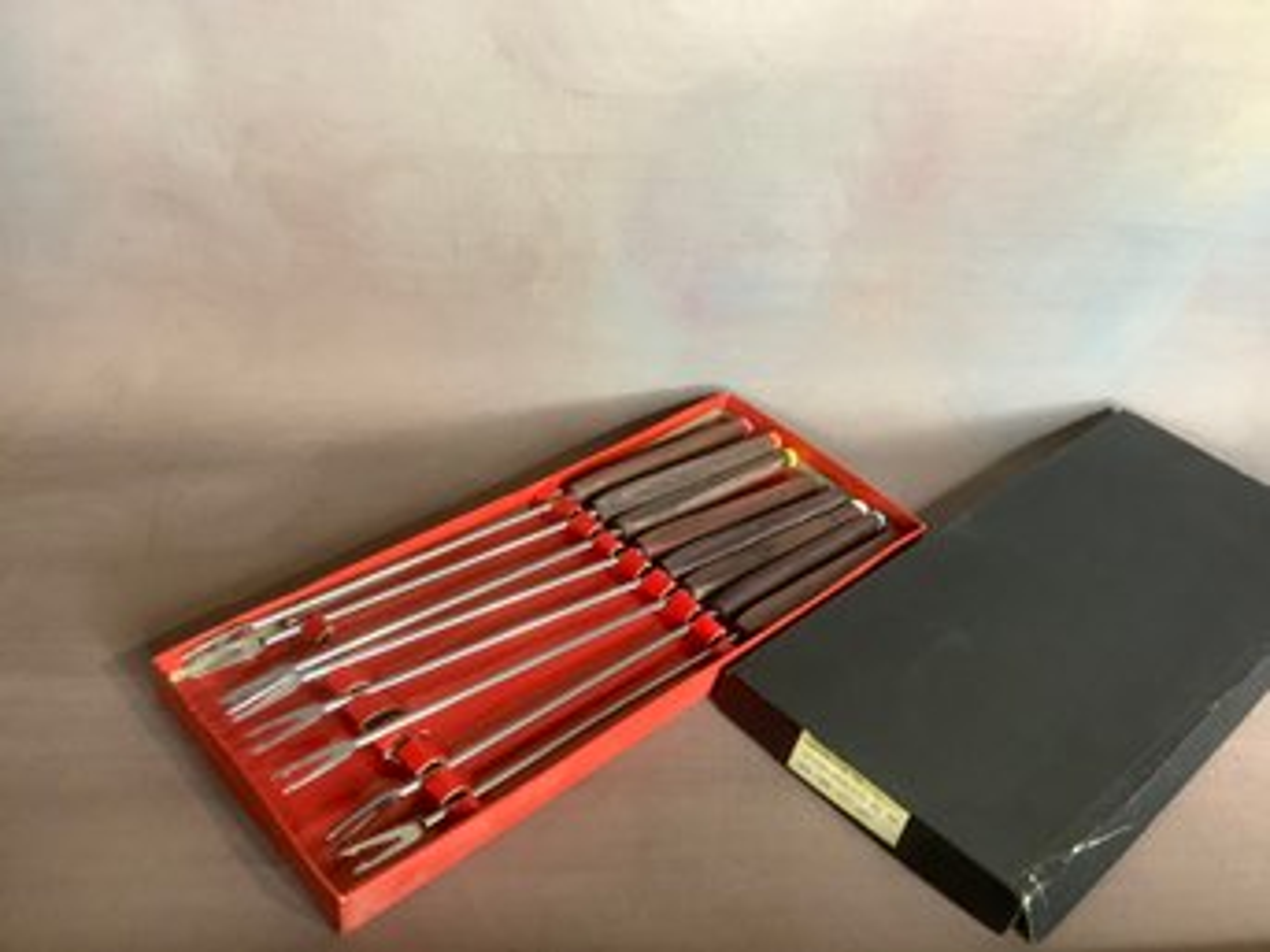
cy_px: 476
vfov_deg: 45.4
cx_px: 635
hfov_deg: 58.4
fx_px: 1137
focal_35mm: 31
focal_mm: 3.3
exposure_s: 1/60
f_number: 2.4
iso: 250
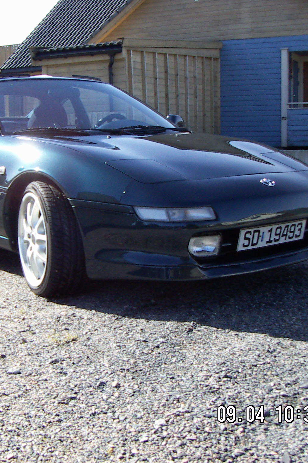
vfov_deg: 39.6
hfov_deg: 26.5
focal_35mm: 50
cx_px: 65
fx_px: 642
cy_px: 232
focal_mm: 4.7
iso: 80
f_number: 6.7
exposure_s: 1/160
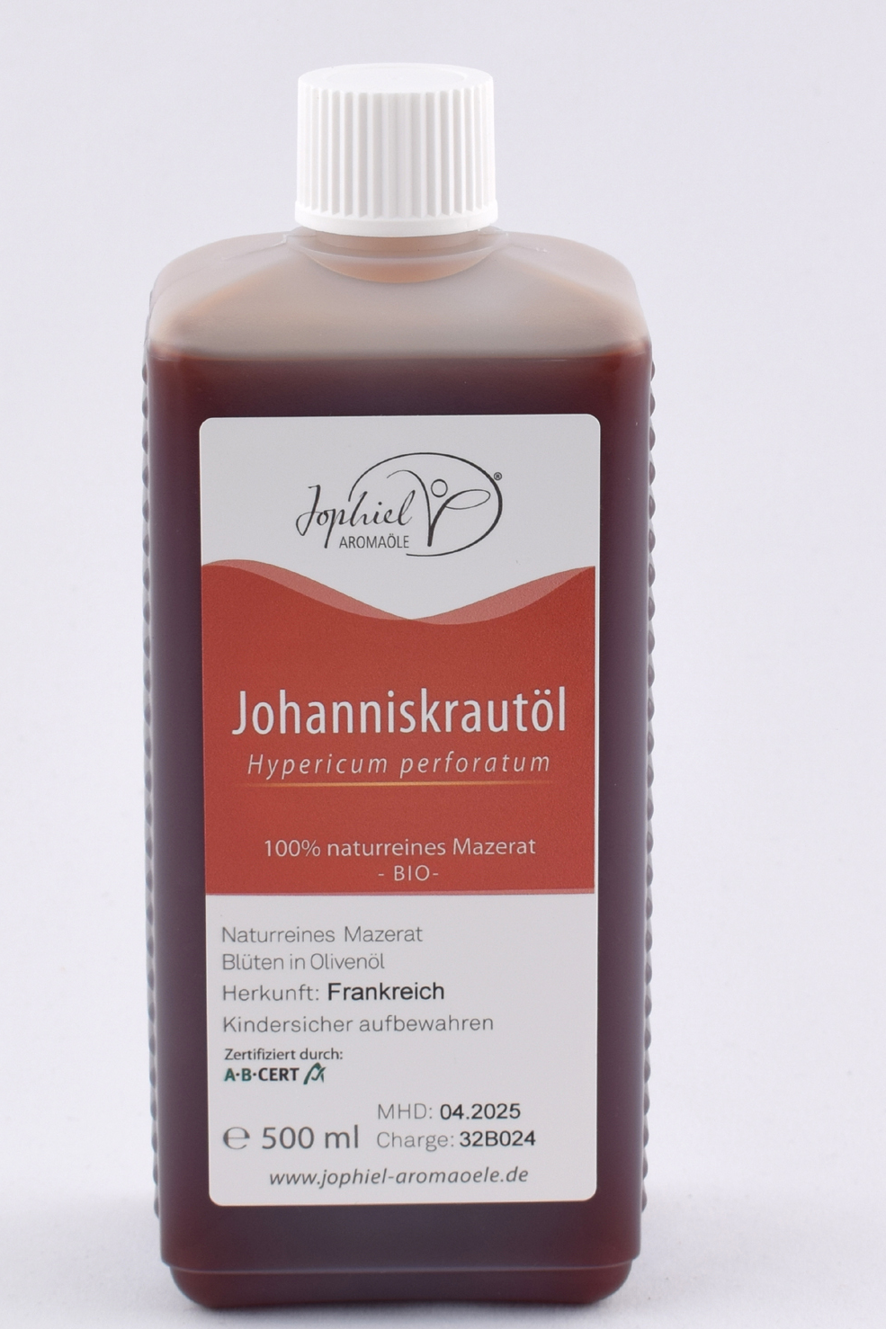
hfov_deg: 20.0
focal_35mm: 68
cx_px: 409
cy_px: 692
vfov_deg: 29.7
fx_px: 2511
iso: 100
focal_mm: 42
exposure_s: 1/100
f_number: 9
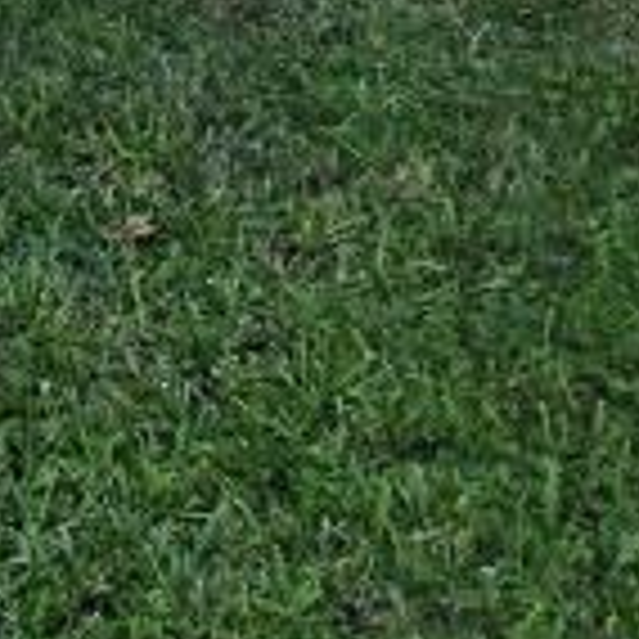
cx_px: -765
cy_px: -392
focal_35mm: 83
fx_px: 1733
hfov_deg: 15.2
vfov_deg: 18.0
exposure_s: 1/812
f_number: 2.2
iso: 50
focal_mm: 2.2
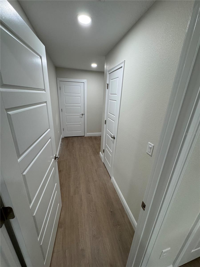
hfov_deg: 85.7
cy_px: 134
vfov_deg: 102.1
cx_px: 100
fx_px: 108
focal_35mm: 14
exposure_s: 1/120
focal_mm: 2.22
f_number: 2.2
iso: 200
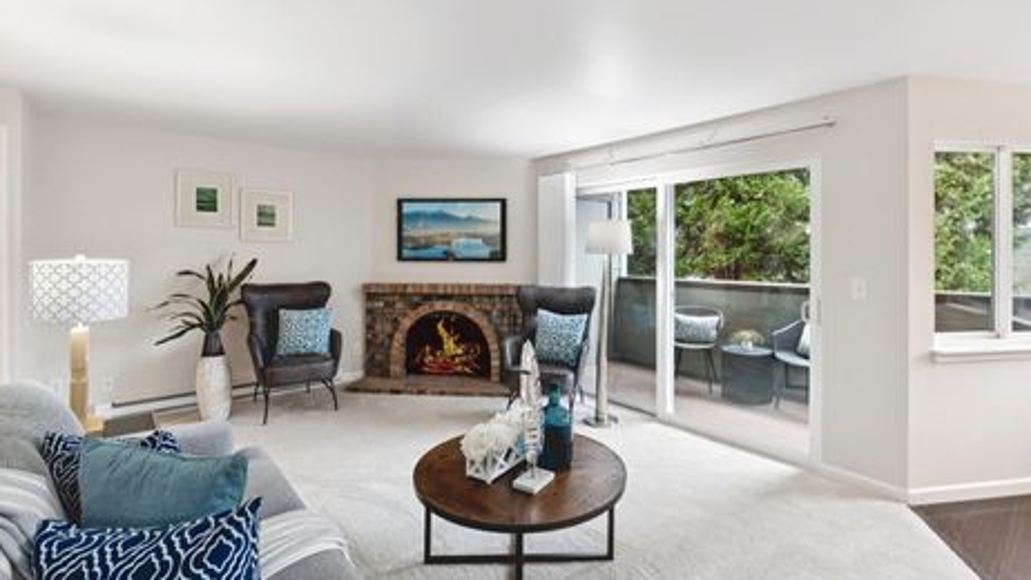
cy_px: 260
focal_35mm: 17
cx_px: 540
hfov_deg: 95.9
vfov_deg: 63.8
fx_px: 465
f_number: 9
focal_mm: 10
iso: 200
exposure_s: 1/2.5
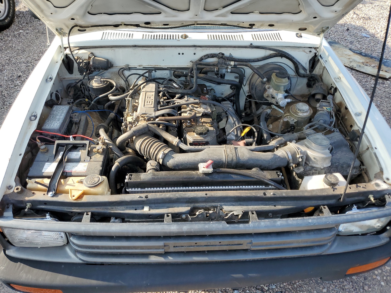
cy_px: 146
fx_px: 294
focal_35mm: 26
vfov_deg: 53.1
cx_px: 196
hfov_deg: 67.3
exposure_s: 1/833
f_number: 1.5
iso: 50
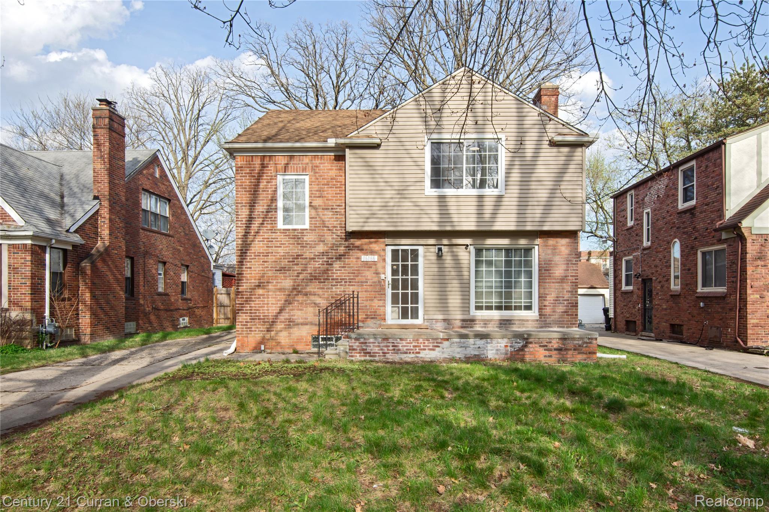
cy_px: 256
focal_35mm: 22
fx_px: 481
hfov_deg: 77.3
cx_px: 384
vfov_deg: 56.1
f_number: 11
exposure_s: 1/25
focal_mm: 15
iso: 100
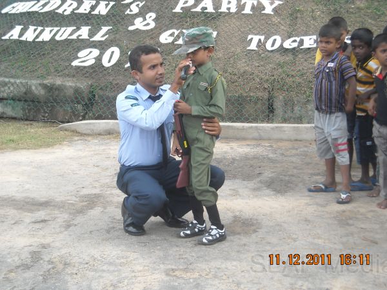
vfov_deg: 19.4
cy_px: 145
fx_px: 850
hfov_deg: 25.7
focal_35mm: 76
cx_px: 194
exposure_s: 1/67
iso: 64
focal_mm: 12.3
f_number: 3.9
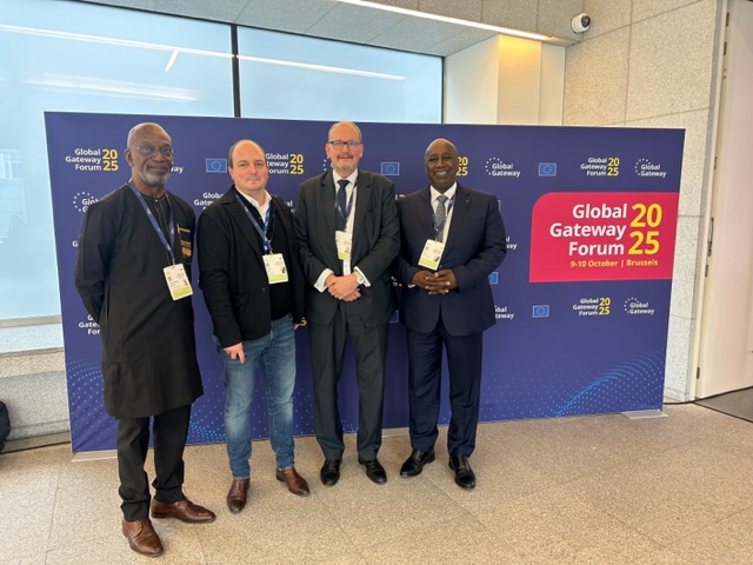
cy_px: 282
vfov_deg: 56.8
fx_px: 522
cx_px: 376
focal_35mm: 24
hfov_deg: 71.6
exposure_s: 1/50
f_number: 1.78
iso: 160
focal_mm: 6.86
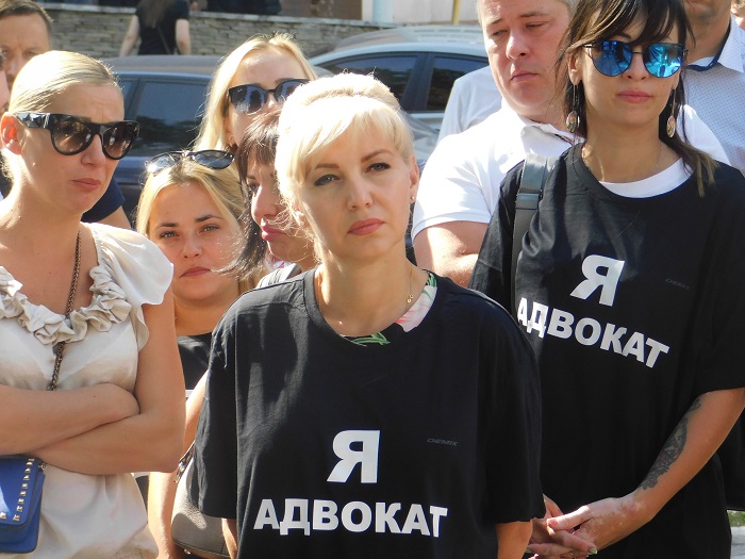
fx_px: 4347
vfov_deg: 7.4
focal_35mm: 202
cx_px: 372
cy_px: 280
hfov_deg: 9.8
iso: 320
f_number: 5.4
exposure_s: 1/250
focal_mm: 35.9
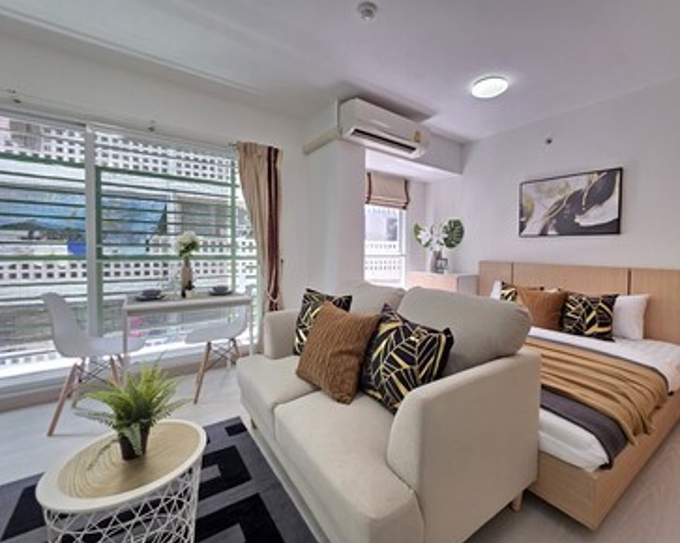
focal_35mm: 14
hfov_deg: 100.6
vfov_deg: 87.9
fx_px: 282
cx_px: 358
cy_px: 272
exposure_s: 1/100
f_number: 1.9
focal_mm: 2.2
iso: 200
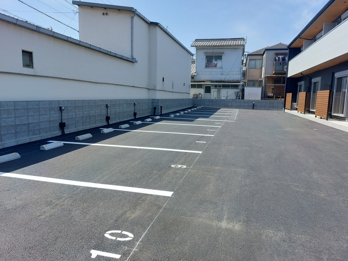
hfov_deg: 71.6
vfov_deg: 56.8
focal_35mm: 24
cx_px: 174
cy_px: 130
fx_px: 241
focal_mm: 5.23
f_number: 1.8
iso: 25
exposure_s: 1/656
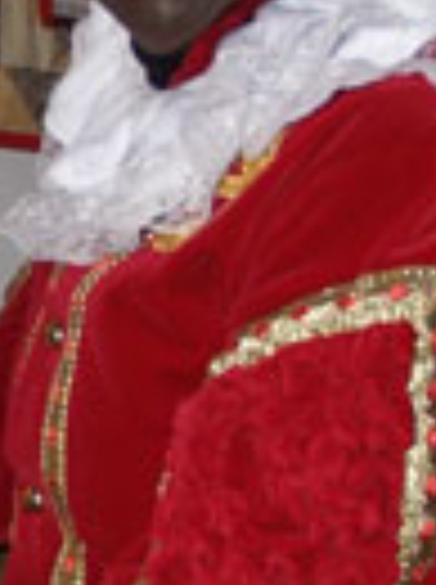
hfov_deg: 10.6
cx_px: -252
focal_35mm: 134
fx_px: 2258
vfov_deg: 14.5
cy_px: 576
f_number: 2.2
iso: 25
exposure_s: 1/128
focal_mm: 4.15
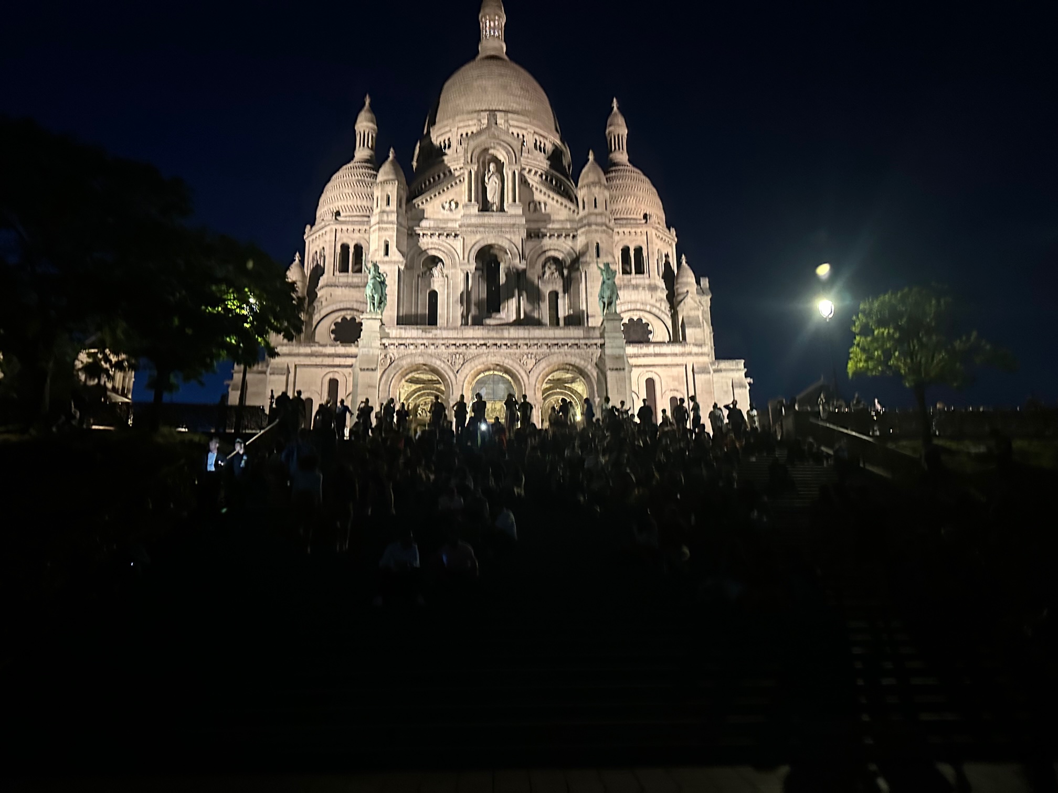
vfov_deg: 56.8
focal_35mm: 24
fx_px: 734
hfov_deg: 71.6
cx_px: 529
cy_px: 396
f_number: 1.78
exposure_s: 1/33
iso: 800
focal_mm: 6.86
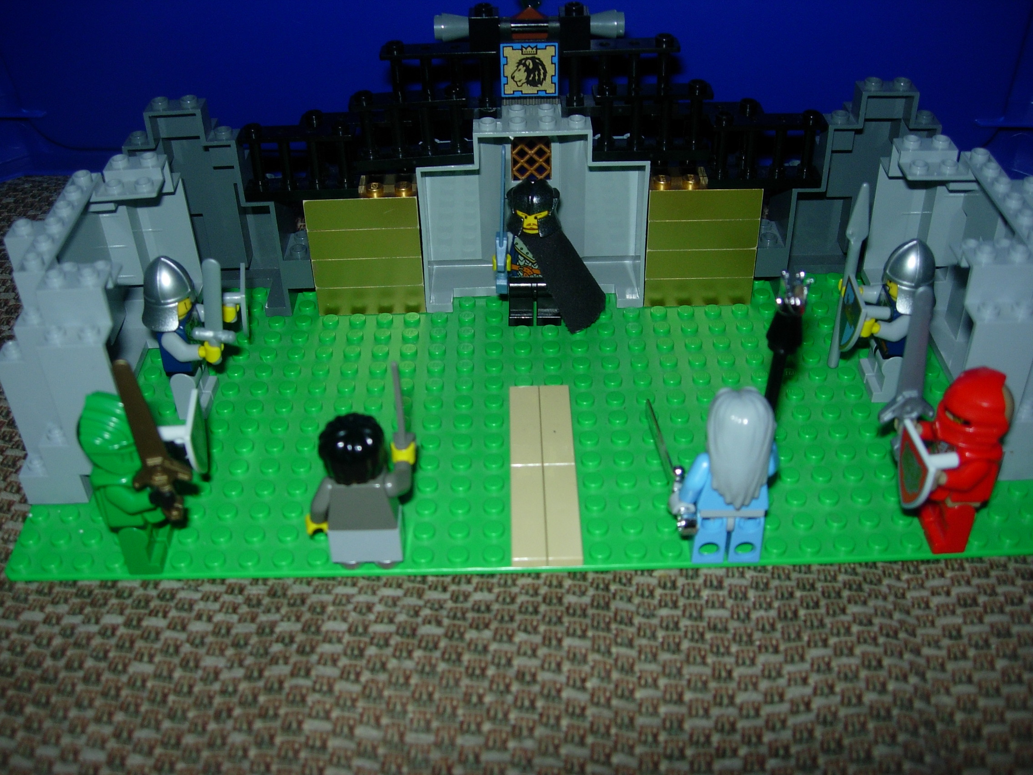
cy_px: 388
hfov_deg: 49.0
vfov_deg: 37.7
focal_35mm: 38
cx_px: 516
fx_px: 1134
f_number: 2.8
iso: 79
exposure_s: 1/64
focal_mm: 7.8
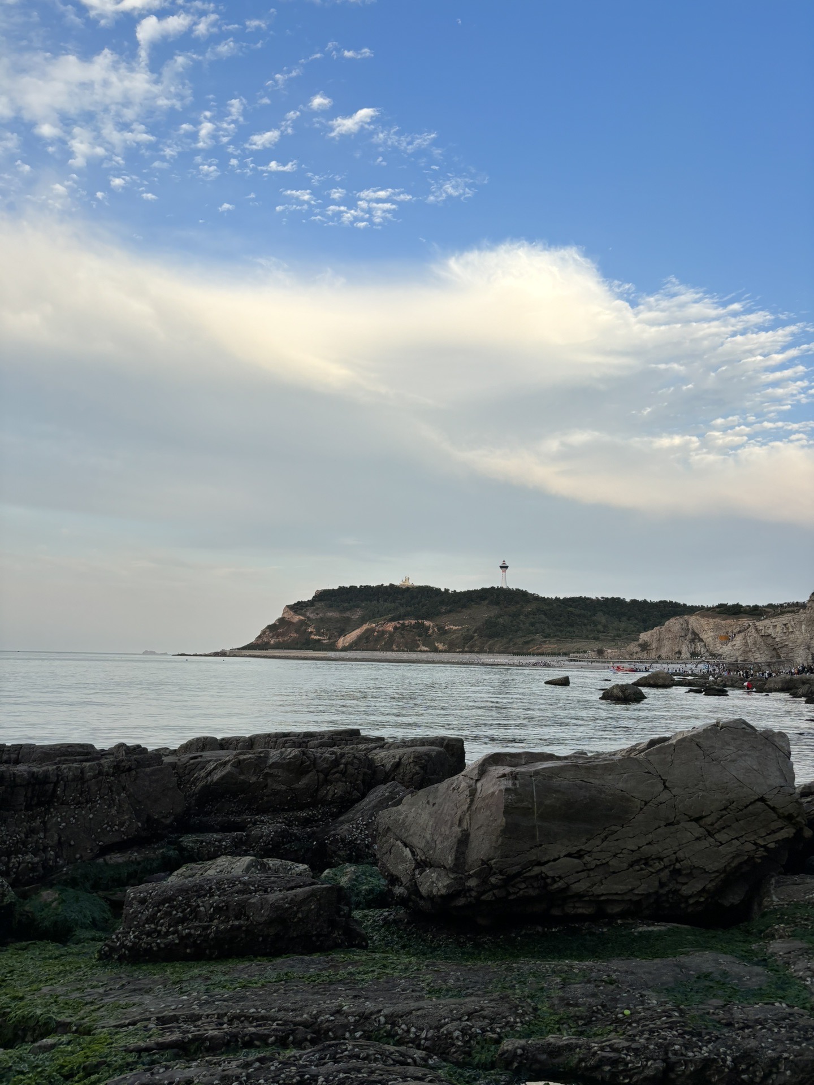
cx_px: 407
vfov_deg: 67.3
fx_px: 815
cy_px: 542
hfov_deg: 53.1
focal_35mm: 26
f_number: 1.6
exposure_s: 1/1047
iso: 50
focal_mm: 5.96
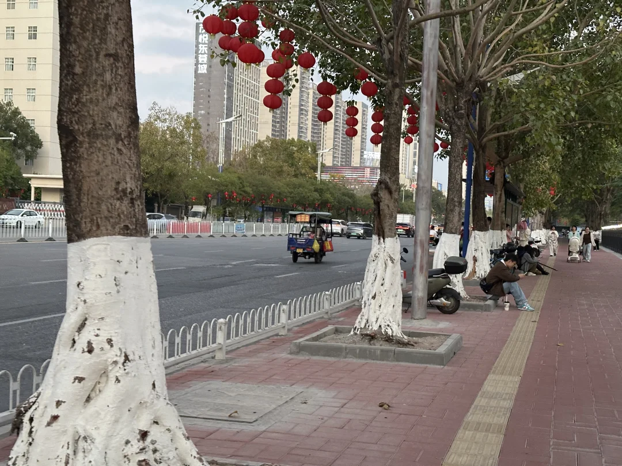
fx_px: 862
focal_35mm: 48
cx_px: 311
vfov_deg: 30.3
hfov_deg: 39.7
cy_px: 233
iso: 250
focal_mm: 6.86
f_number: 1.78
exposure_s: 1/60
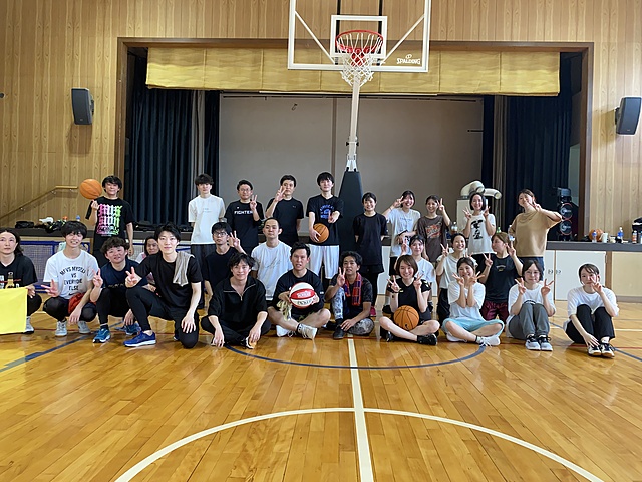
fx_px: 482
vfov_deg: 53.1
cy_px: 241
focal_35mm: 26
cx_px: 321
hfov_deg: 67.3
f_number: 1.8
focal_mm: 4.25
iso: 125
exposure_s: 1/81
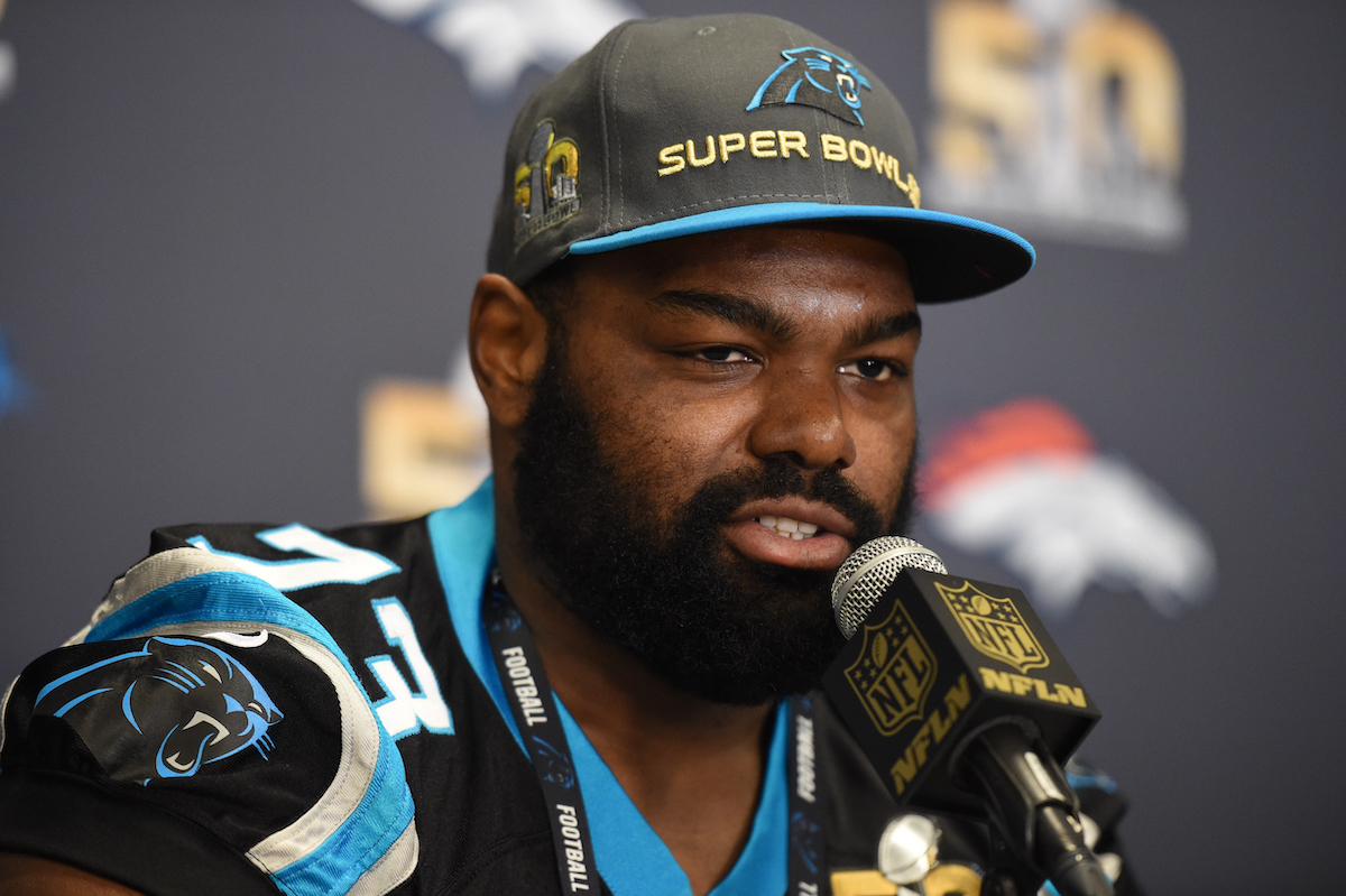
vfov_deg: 7.4
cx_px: 673
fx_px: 6914
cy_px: 448
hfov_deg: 11.1
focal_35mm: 185
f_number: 2.8
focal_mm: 185
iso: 5000
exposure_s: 1/250
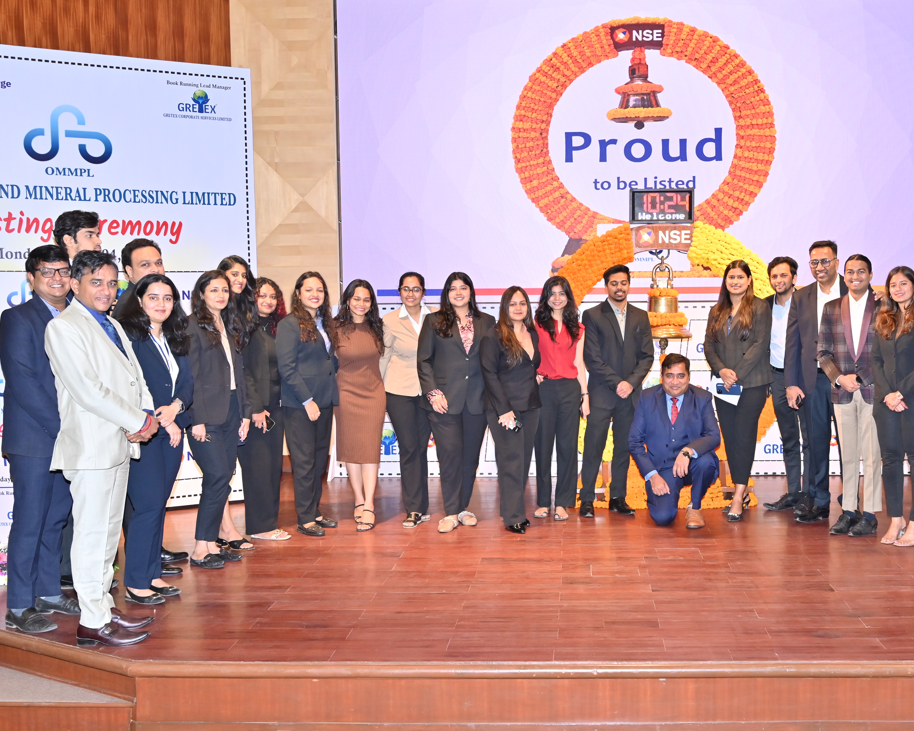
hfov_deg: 43.8
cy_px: 373
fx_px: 1127
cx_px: 565
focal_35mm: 42
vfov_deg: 35.9
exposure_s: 1/160
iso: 1250
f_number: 5.6
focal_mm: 31.5
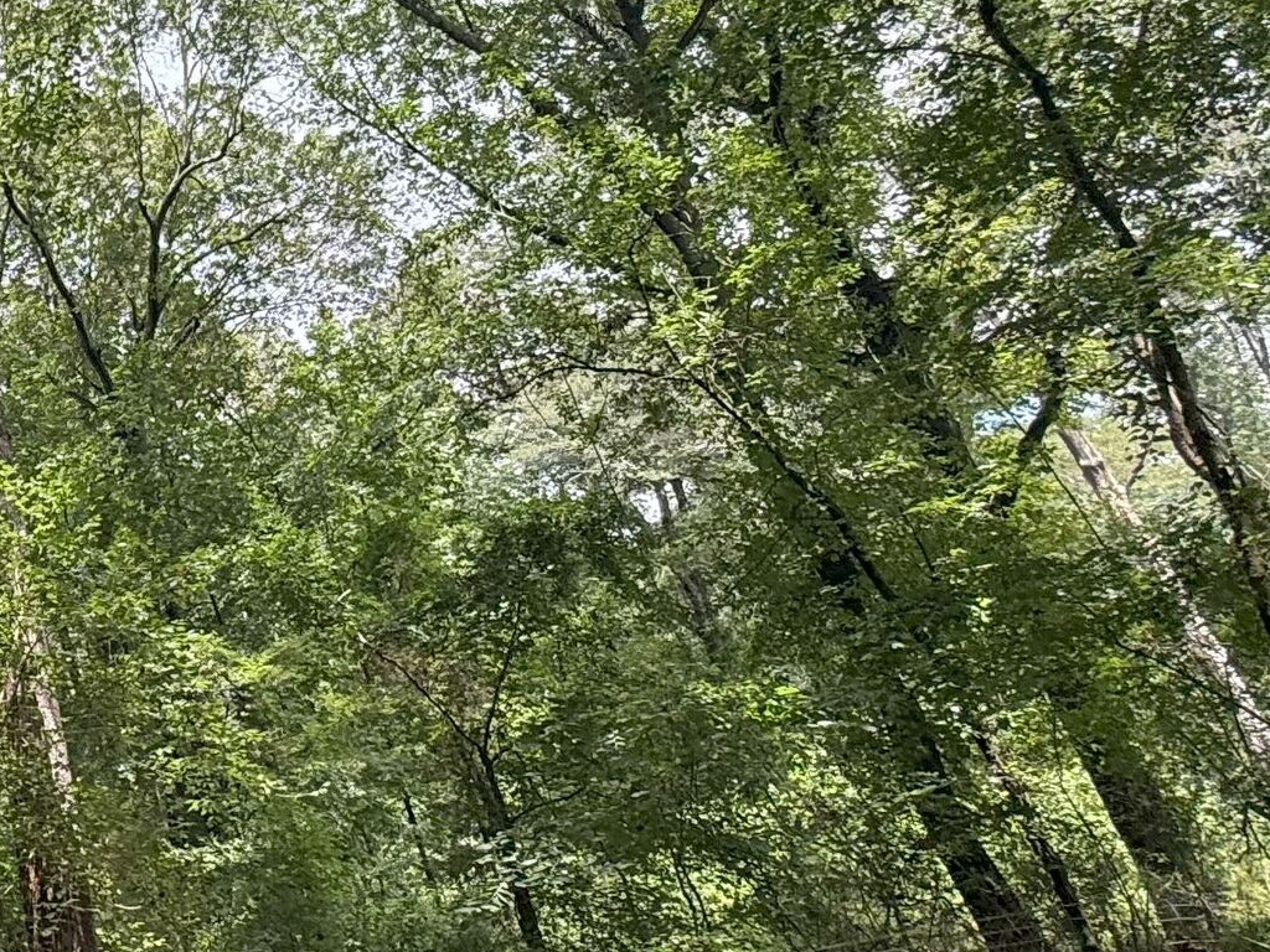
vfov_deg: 34.1
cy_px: 336
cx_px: -265
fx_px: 1541
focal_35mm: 42
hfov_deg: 35.1
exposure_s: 1/271
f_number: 2.2
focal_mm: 2.22
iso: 64
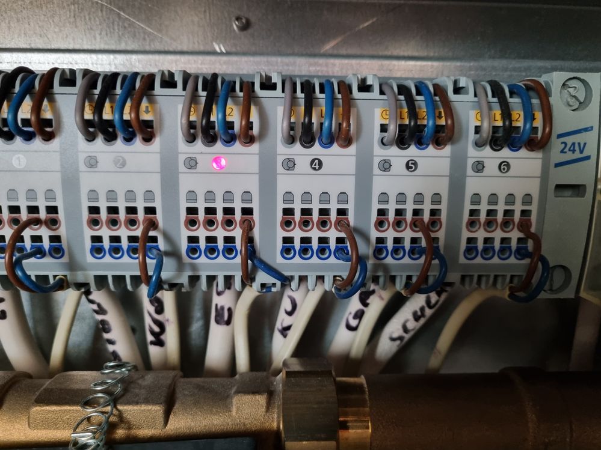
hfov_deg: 67.3
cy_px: 225
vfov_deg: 53.1
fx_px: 451
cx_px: 300
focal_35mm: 26
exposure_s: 1/25
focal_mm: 5.4
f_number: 1.8
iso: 640
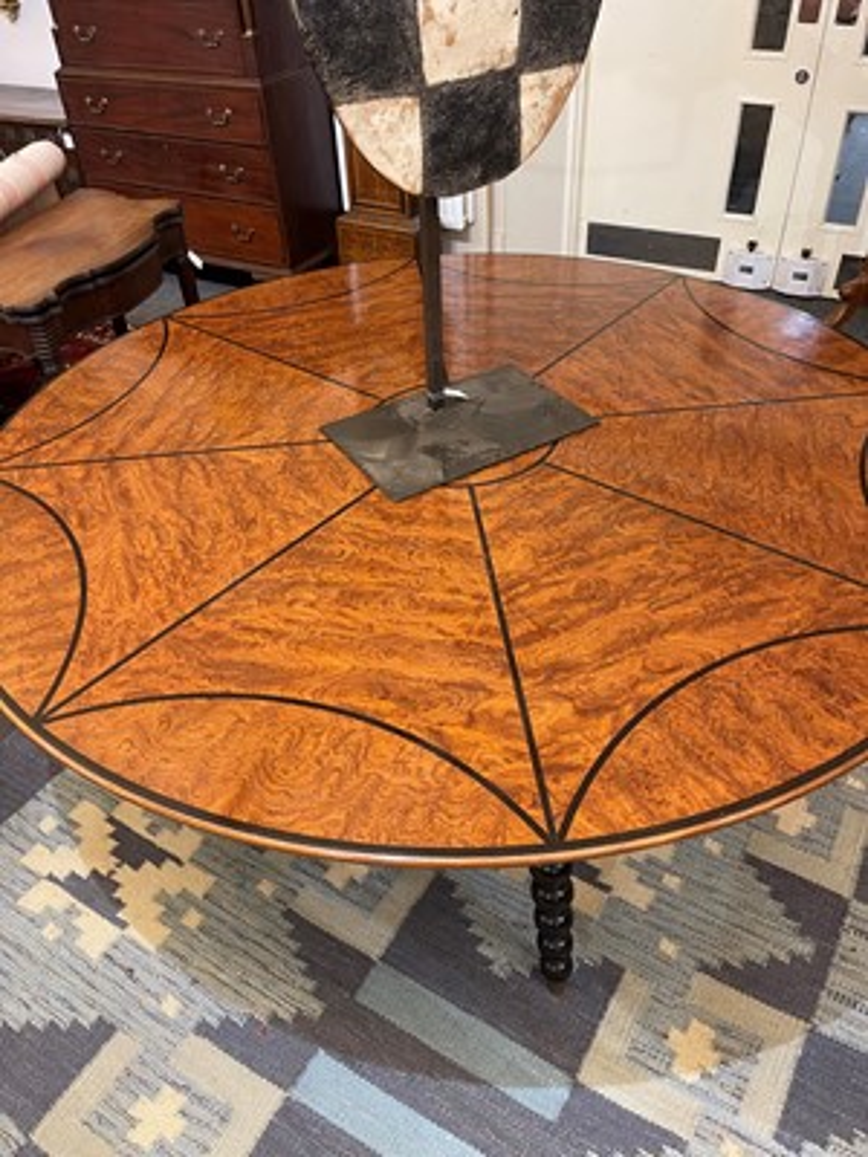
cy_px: 578
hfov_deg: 54.9
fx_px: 836
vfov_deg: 69.4
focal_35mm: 25
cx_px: 434
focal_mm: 5.1
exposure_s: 1/50
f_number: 1.6
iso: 250
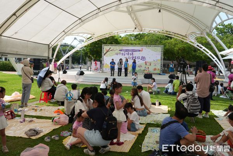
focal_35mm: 34
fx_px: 220
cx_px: 116
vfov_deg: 38.9
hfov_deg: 55.8
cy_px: 78
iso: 400
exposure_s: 1/80
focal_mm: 34
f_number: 22
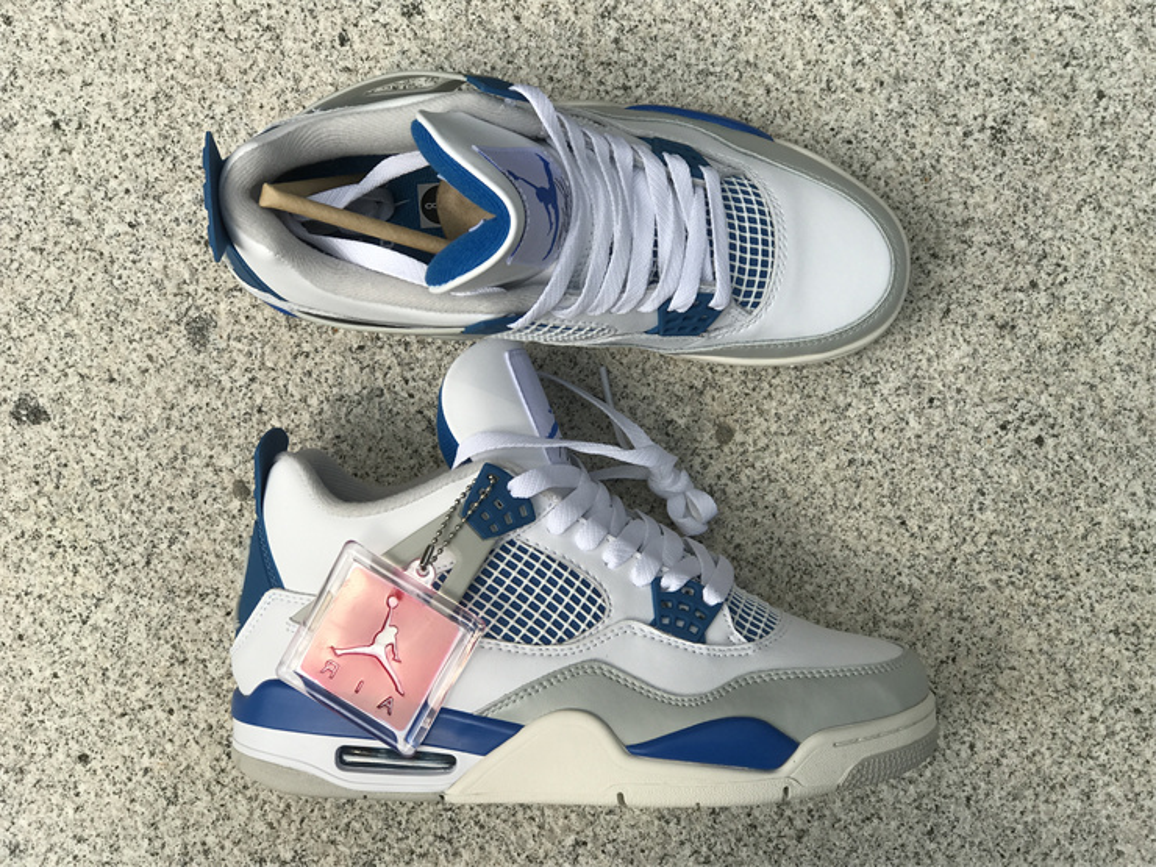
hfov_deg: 33.8
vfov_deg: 25.7
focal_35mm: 57
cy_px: 434
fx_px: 1904
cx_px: 578
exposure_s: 1/567
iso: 20
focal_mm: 6.6
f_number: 2.8
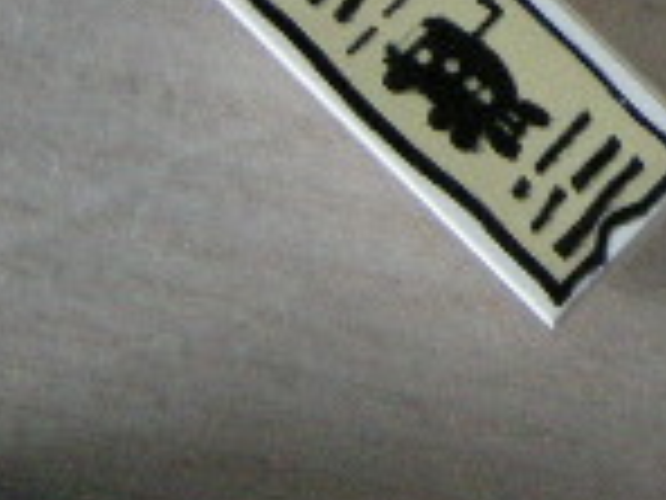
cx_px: 1120
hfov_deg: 11.9
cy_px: -266
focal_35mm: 156
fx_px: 3001
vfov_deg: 9.2
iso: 368
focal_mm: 7.5
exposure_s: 1/75.5
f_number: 2.7
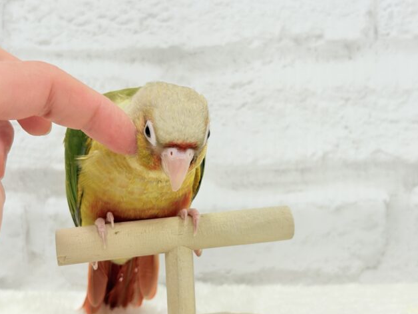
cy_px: 159
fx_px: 640
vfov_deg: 27.5
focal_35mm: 53
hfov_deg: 36.2
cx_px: 210
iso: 64
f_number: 1.6
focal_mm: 5.96
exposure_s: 1/100
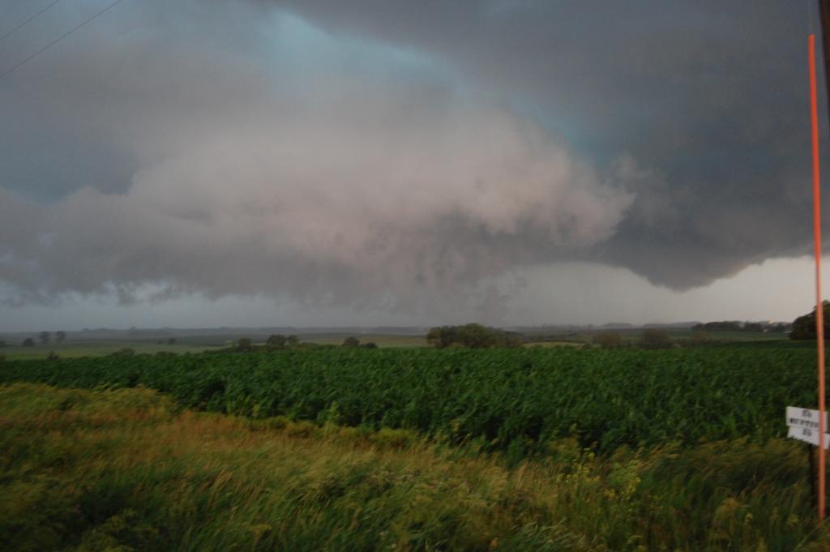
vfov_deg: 38.3
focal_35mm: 34
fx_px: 795
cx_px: 415
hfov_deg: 55.1
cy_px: 276
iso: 640
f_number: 3.8
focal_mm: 23
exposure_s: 1/30
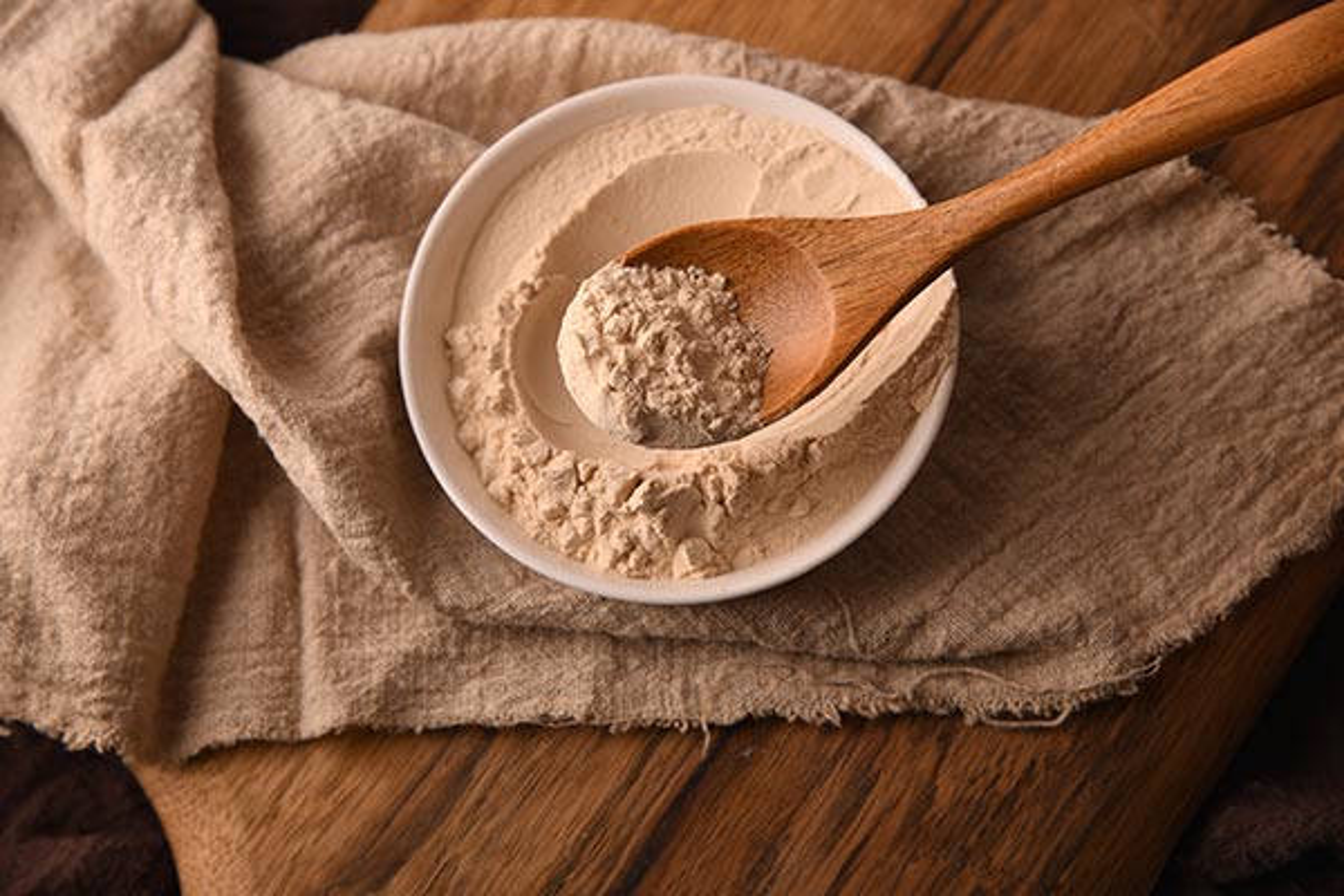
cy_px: 448
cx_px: 672
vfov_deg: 13.7
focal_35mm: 100
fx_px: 3733
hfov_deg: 20.4
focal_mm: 100
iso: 80
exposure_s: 1/160
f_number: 7.1
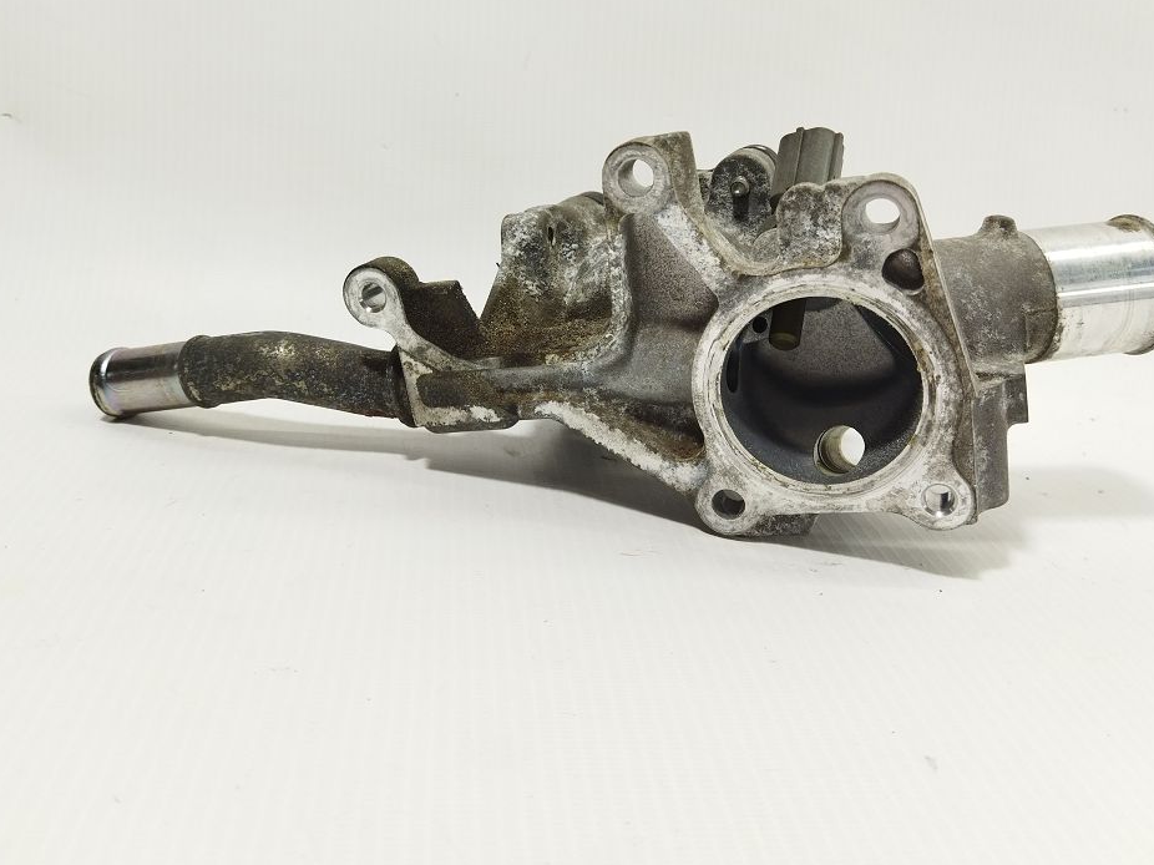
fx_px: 1166
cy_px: 373
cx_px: 593
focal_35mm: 35
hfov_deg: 52.6
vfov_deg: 40.6
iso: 125
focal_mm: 4.71
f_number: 1.79
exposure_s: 1/100
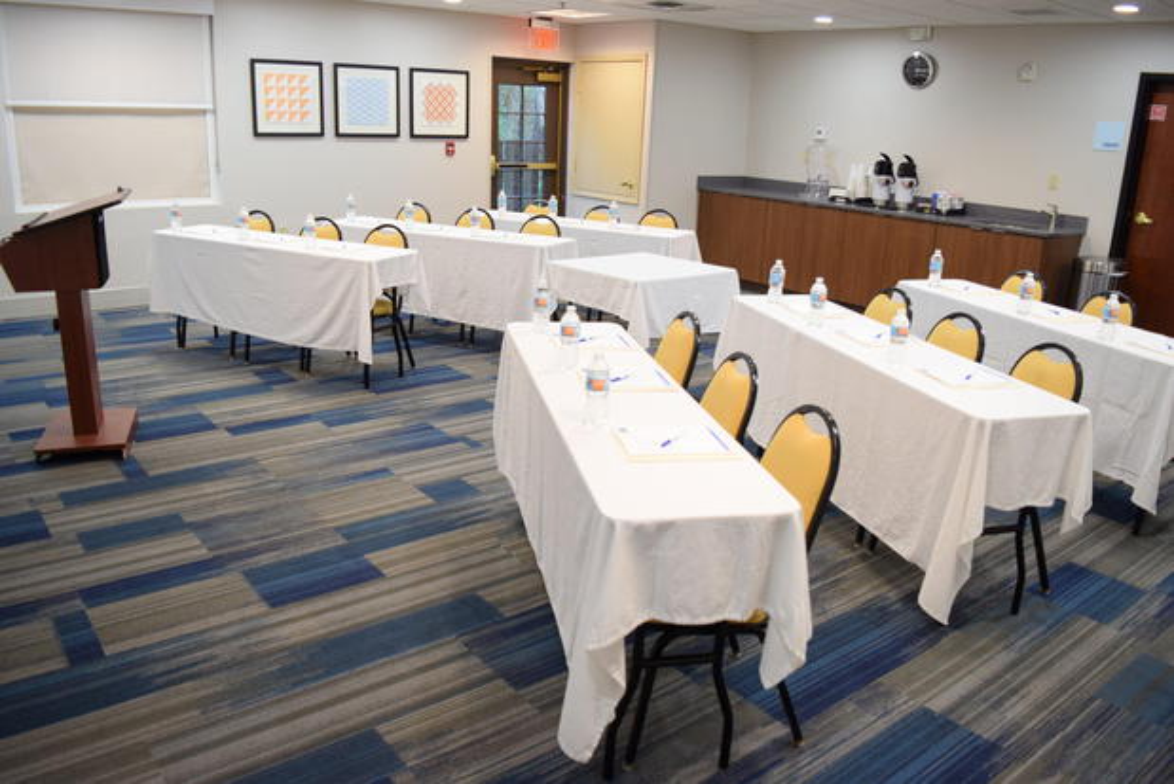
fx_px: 881
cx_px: 587
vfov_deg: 48.0
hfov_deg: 67.4
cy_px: 392
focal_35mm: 27
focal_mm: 18
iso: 500
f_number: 4
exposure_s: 1/60
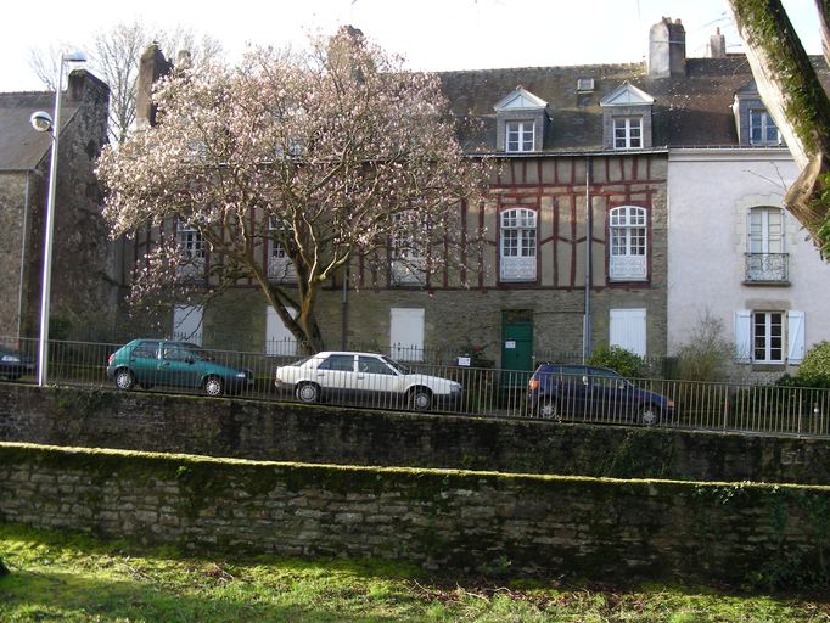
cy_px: 312
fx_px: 911
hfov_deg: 49.0
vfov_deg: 37.7
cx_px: 415
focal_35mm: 38
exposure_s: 1/59.5
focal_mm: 6.3
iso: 50
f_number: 3.5
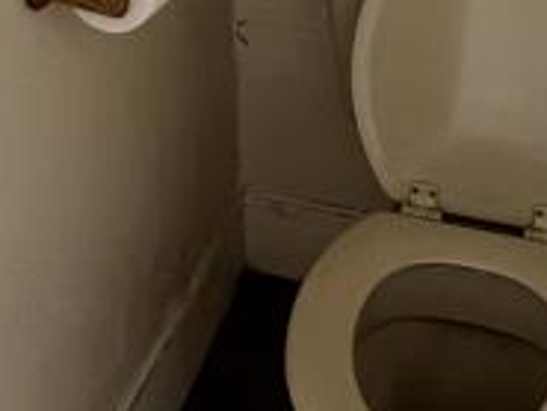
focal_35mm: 72
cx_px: 248
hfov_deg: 27.0
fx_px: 1138
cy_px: -148
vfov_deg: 18.7
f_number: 1.8
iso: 500
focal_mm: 1.57
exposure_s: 1/60
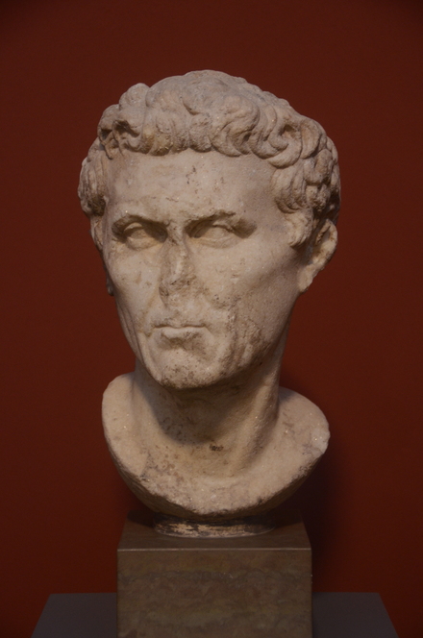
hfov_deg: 16.5
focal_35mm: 82
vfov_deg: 24.7
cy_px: 319
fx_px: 1460
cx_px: 212
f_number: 4.8
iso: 1000
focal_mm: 55
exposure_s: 1/10
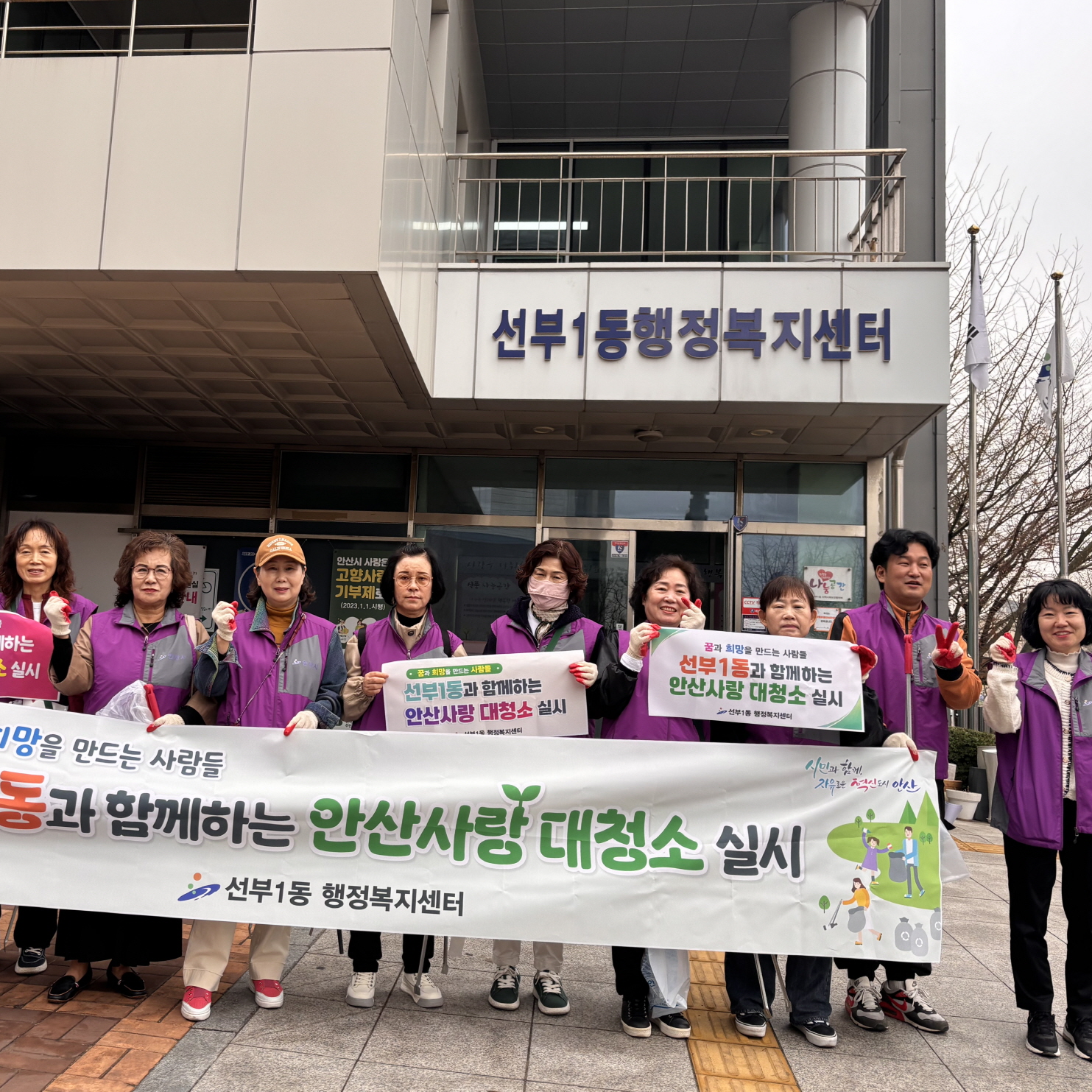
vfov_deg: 52.5
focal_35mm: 31
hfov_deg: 52.1
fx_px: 1106
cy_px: 544
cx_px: 430
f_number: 1.6
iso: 50
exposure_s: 1/393
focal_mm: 5.96
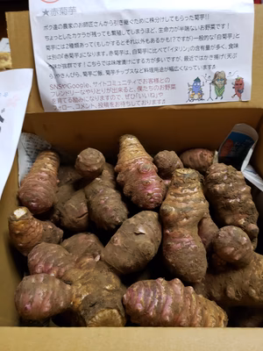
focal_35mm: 26
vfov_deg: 67.3
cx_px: 132
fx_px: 263
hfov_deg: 53.1
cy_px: 176
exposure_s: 1/33
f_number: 1.5
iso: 320
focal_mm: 4.3
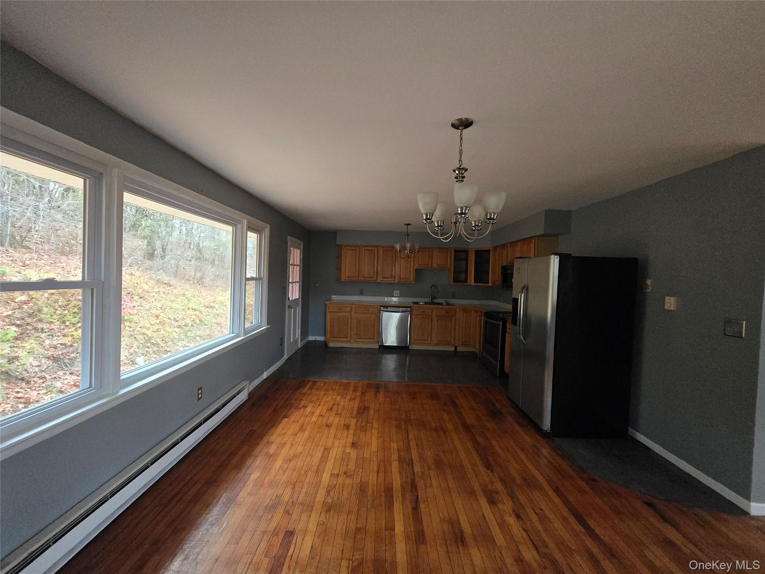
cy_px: 287
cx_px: 382
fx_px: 287
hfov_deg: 106.2
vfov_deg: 89.9
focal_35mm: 13
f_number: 2.2
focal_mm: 1.7
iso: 1000
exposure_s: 1/60
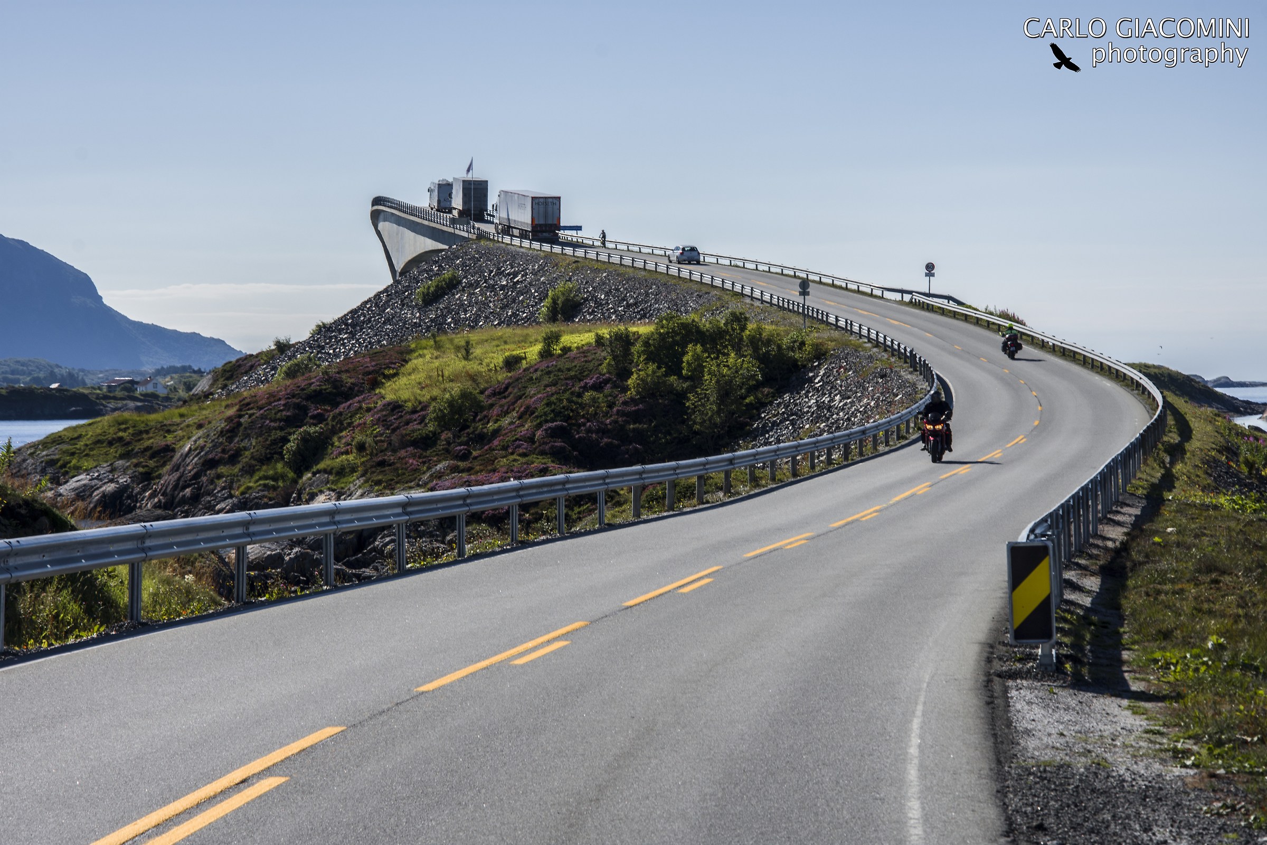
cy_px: 422
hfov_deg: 18.2
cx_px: 634
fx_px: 3959
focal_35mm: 112
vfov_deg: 12.2
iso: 100
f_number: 10
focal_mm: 75
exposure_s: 1/250
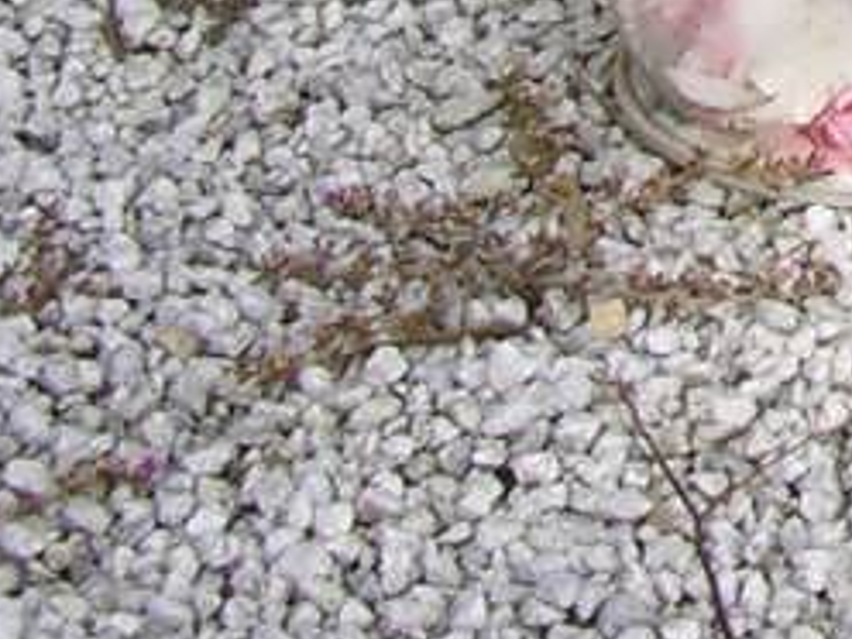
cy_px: -766
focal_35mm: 184
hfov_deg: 10.1
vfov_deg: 7.6
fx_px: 4529
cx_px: 1608
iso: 50
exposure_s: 1/320
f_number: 4.1
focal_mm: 5.8
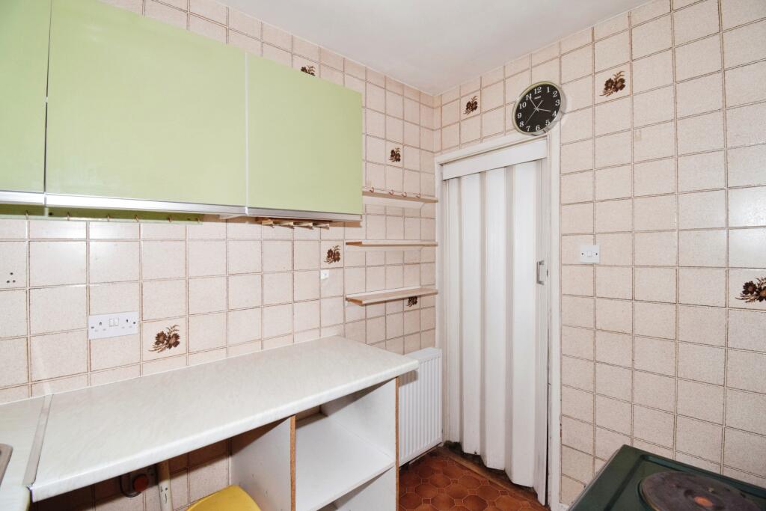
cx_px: 383
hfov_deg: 100.4
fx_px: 319
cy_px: 256
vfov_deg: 77.3
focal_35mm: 15
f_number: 5
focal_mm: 10
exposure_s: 1/60
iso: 1000
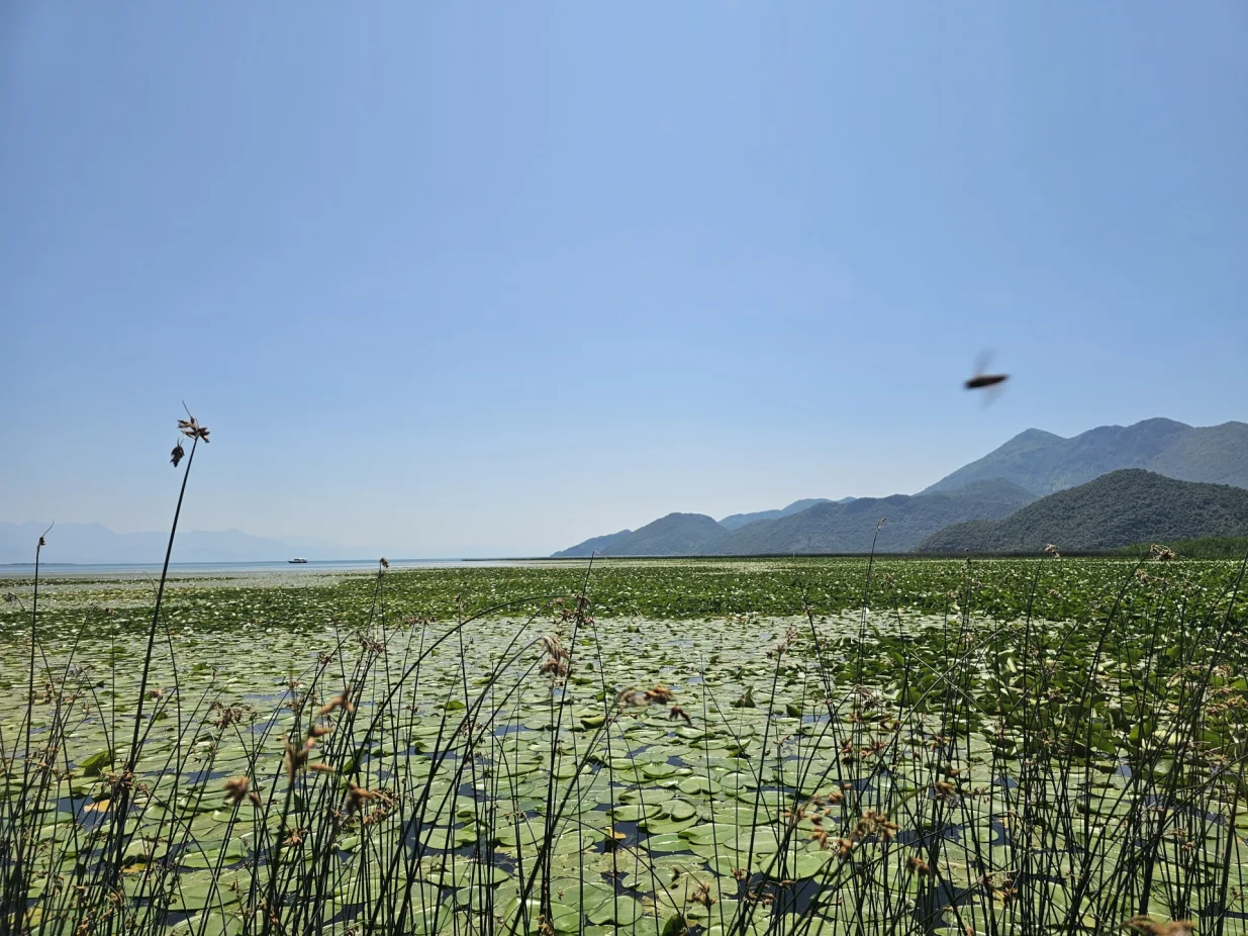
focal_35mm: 23
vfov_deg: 58.9
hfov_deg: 73.9
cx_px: 624
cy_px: 468
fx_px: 829
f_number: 1.7
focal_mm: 6.3
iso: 10
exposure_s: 1/2010
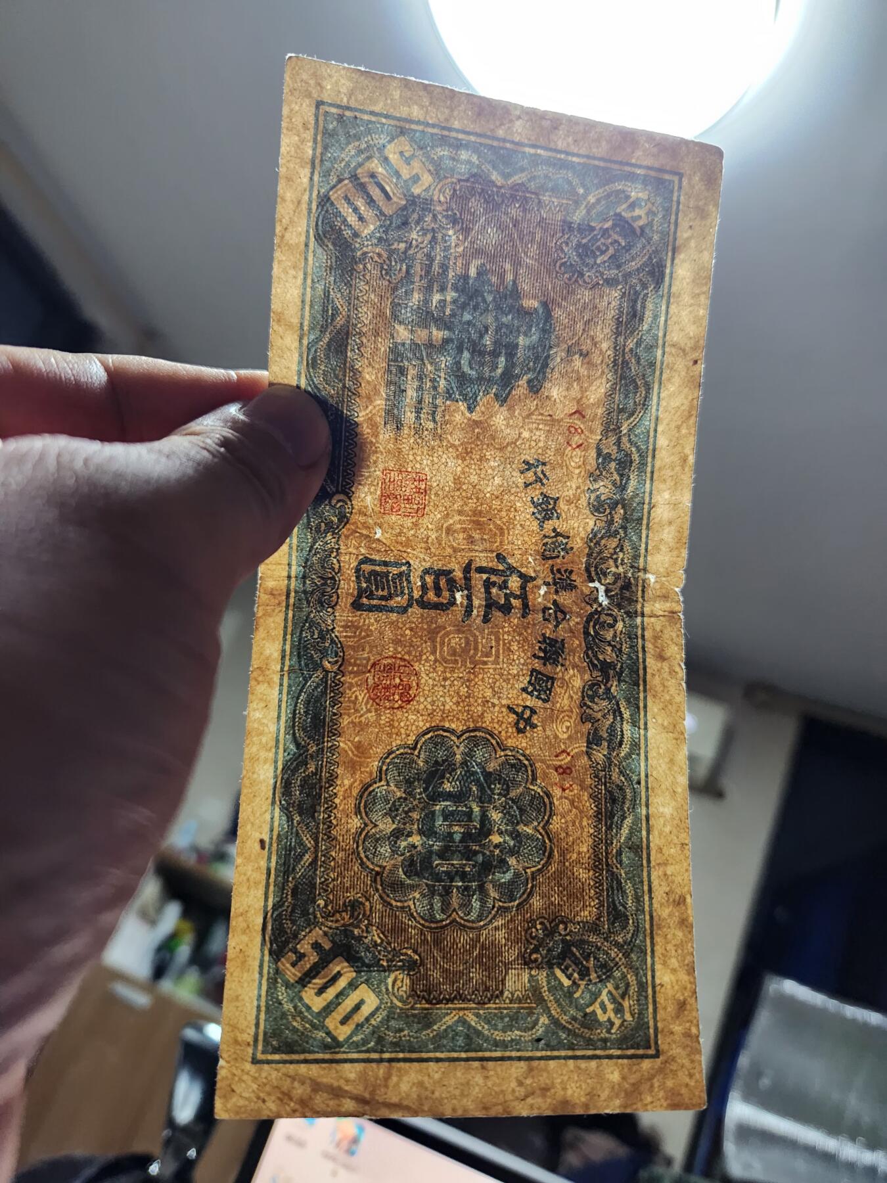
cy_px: 592
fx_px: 786
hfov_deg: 58.9
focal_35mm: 23
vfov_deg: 73.9
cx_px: 444
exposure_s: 1/100
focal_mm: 5.4
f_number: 1.8
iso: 1000
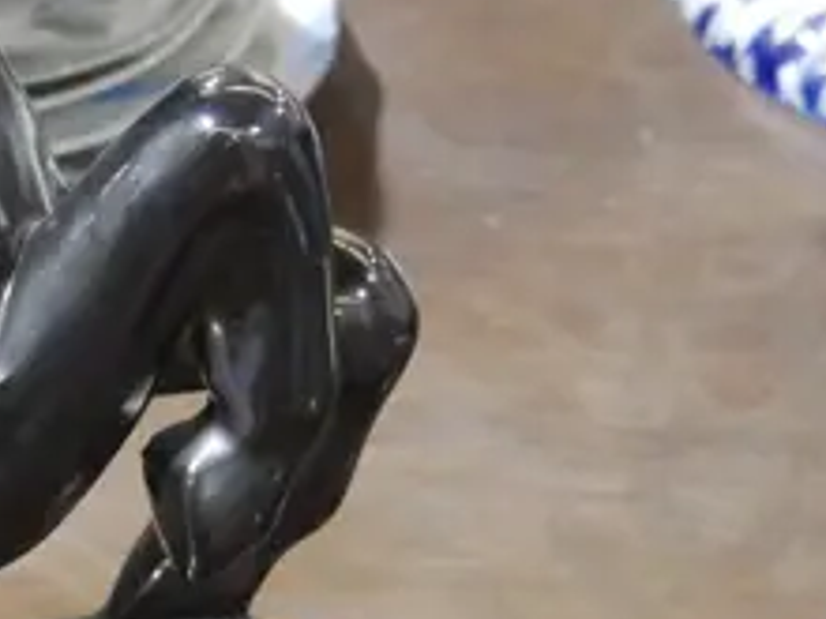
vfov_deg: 6.4
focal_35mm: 233
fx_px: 5560
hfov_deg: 8.5
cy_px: 587
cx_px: 586
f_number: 5.3
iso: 2000
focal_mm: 25
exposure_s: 1/60
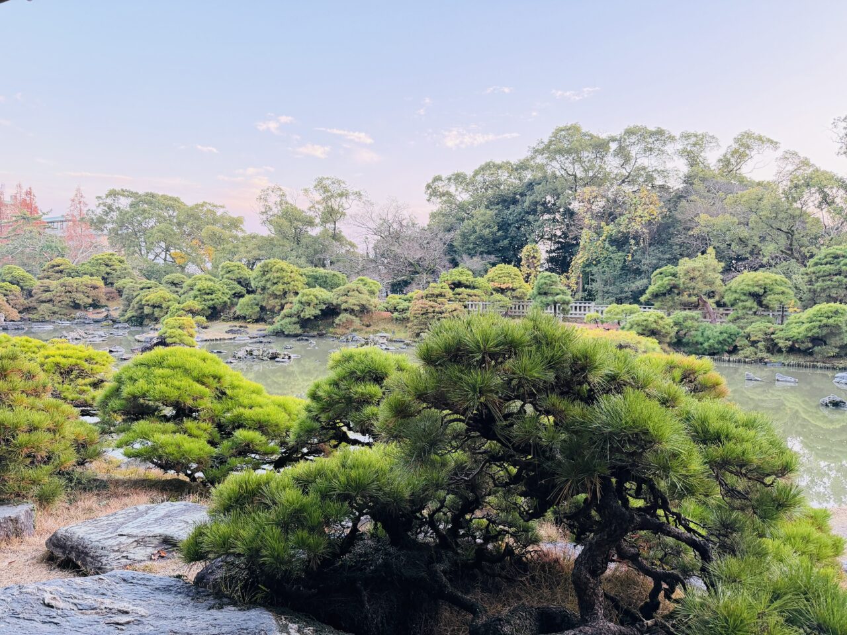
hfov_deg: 71.6
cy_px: 318
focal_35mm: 24
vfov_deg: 56.8
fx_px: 587
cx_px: 424
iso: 250
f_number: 1.78
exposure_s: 1/60
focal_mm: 6.76
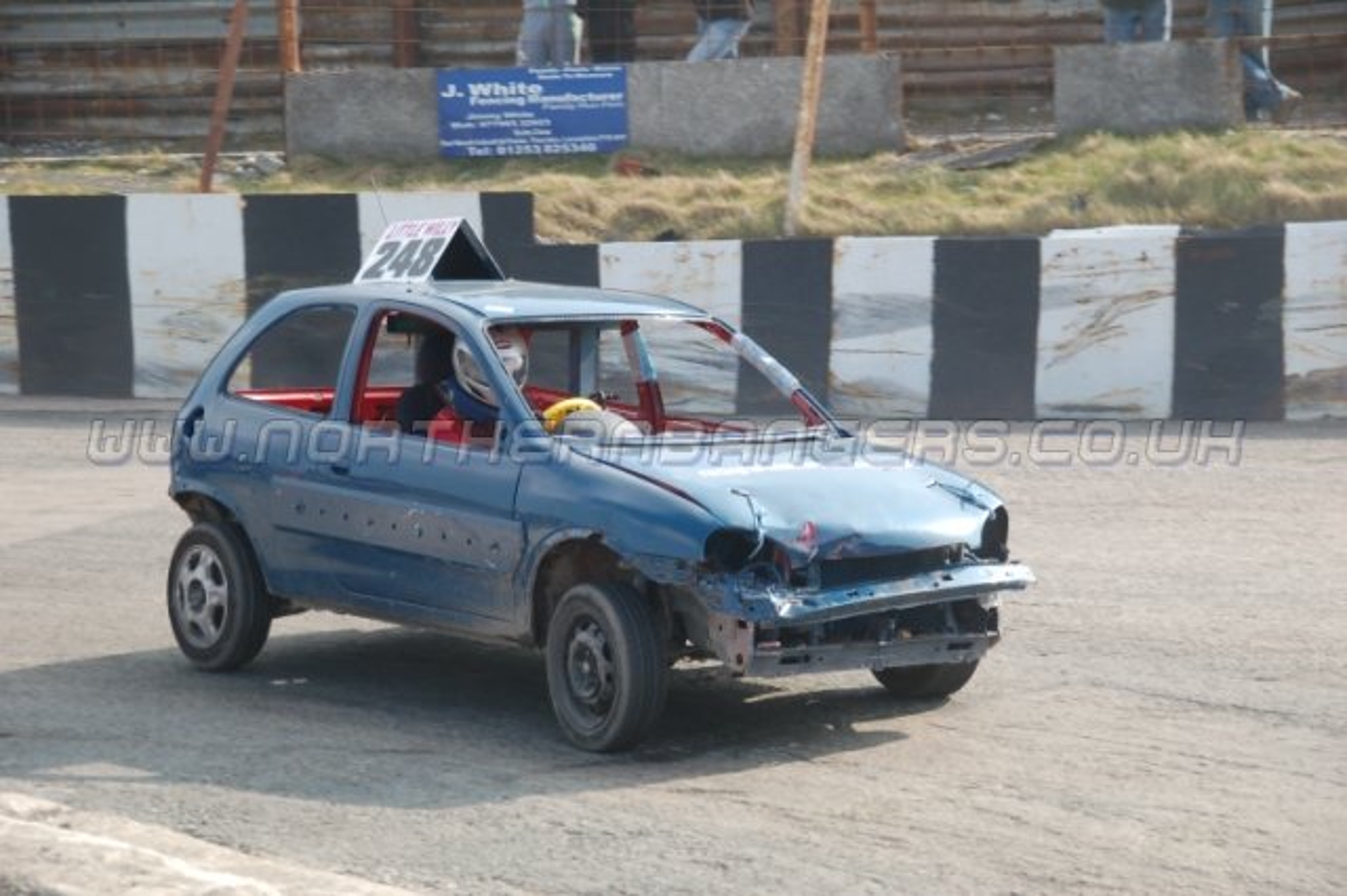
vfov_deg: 11.7
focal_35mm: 117
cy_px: 448
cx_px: 674
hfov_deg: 17.5
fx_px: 4375
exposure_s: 1/640
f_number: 5.6
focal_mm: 78
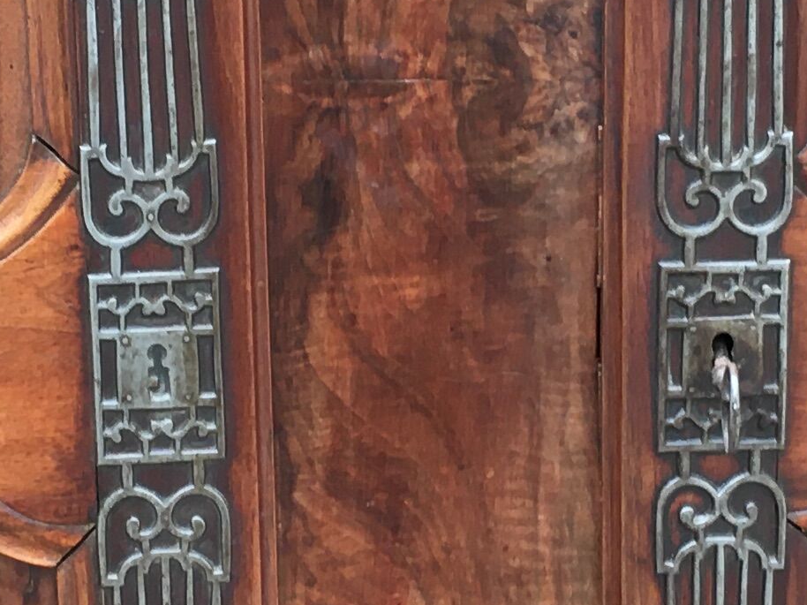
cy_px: 265
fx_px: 2983
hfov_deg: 15.4
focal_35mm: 128
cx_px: 367
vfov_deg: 11.6
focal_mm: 4.15
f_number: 2.2
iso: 25
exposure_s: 1/33
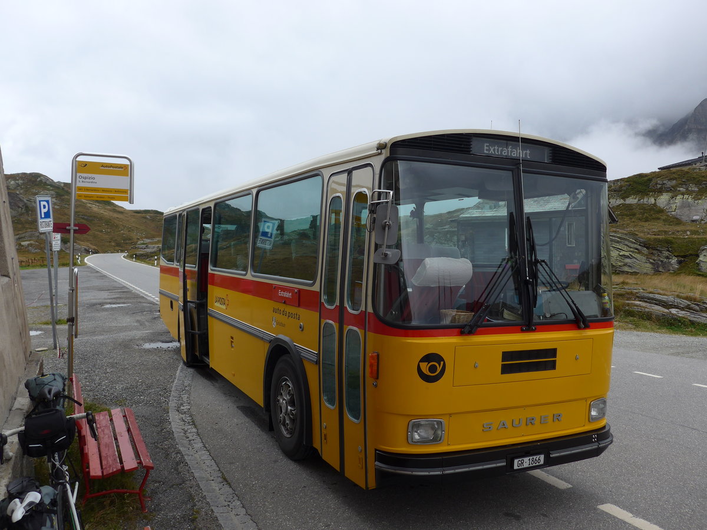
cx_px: 354
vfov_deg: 48.2
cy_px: 265
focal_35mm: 29
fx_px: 592
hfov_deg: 61.7
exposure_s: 1/500
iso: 80
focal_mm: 6
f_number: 2.8
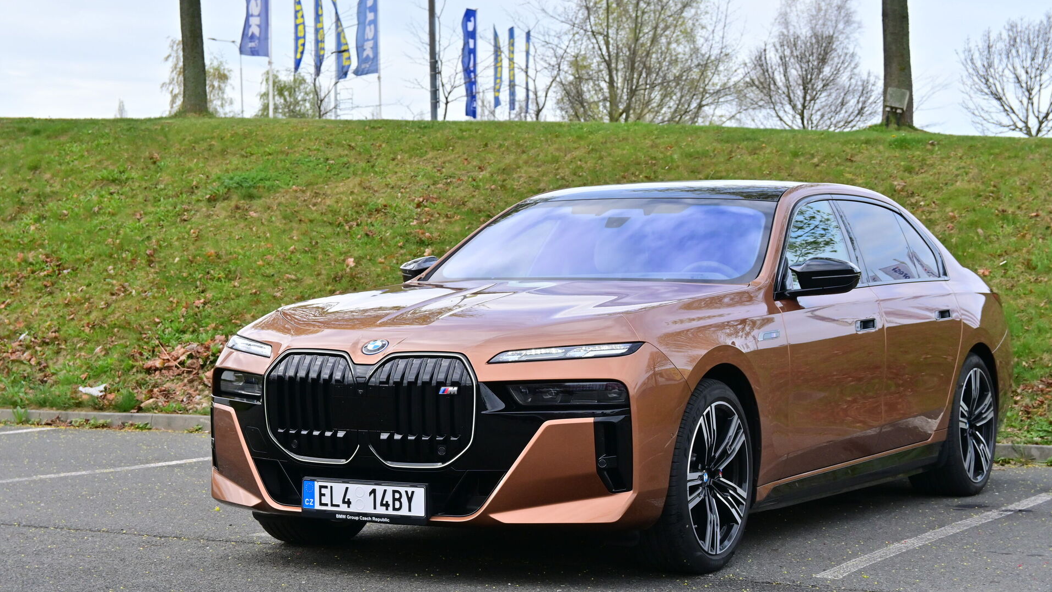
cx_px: 528
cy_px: 342
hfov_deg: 26.8
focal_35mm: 79
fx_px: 2204
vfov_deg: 15.3
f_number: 6.3
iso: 400
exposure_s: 1/640
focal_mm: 50
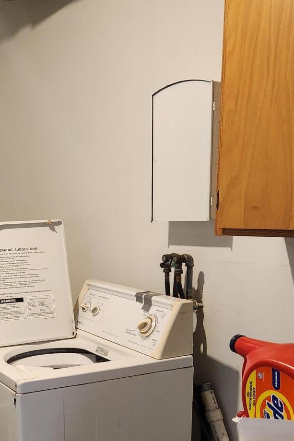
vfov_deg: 36.7
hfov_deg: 25.6
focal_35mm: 52
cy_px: 362
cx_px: 66
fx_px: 637
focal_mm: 5.4
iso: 500
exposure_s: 1/60
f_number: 1.8
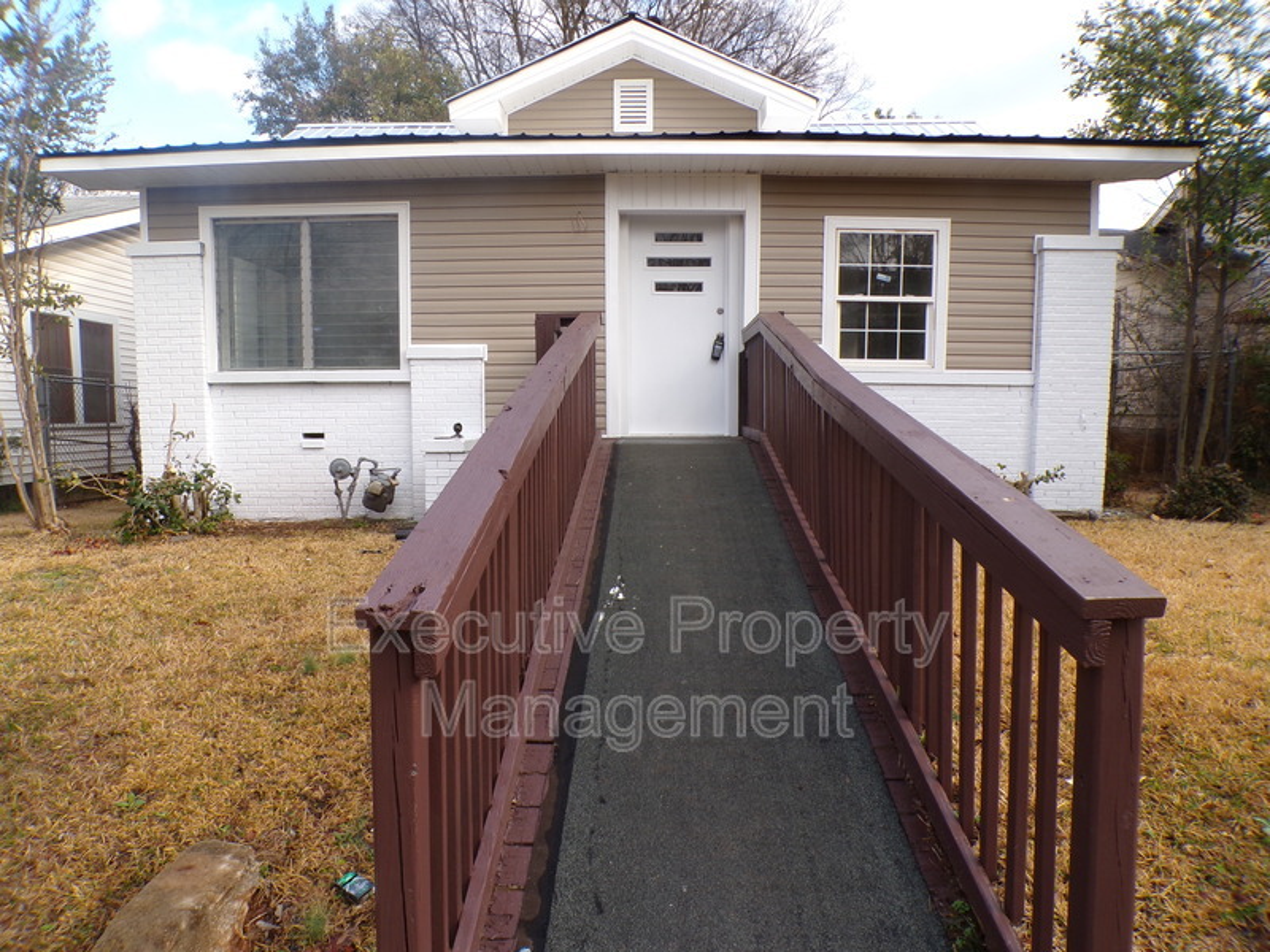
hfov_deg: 71.6
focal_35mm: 24
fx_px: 881
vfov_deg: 56.8
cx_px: 635
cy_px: 476
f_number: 5.8
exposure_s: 1/100
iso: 100
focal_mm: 4.3
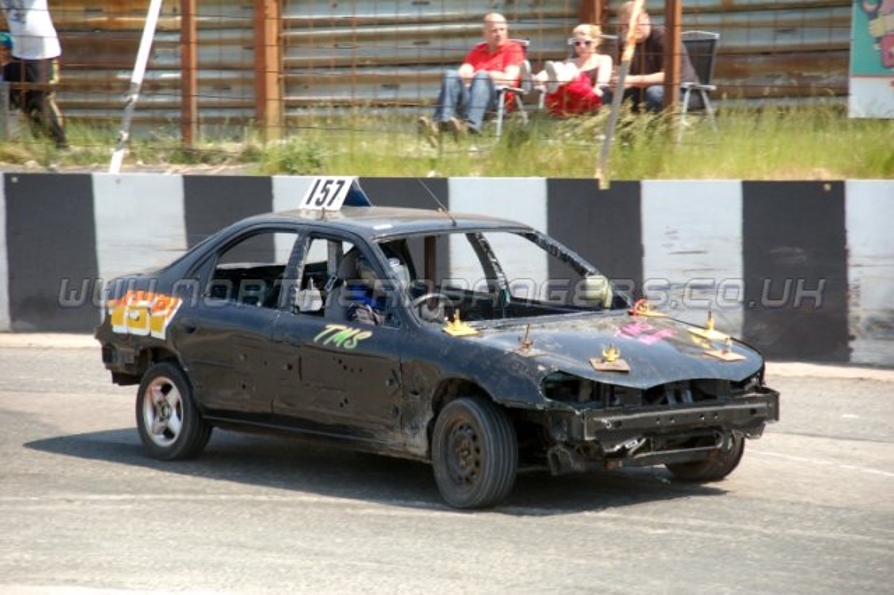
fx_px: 4319
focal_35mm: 174
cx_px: 447
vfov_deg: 7.9
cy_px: 298
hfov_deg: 11.8
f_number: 6
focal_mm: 116
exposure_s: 1/500
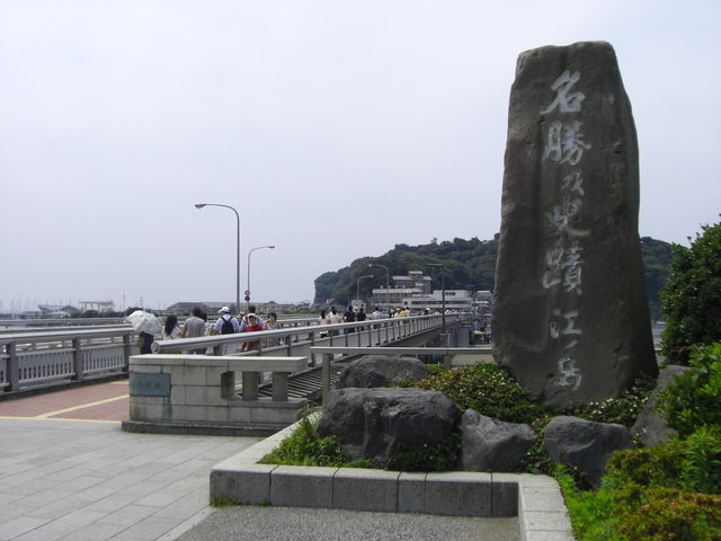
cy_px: 270
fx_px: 791
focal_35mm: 38
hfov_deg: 49.0
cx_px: 360
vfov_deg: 37.7
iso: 64
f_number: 8
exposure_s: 1/200
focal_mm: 6.2
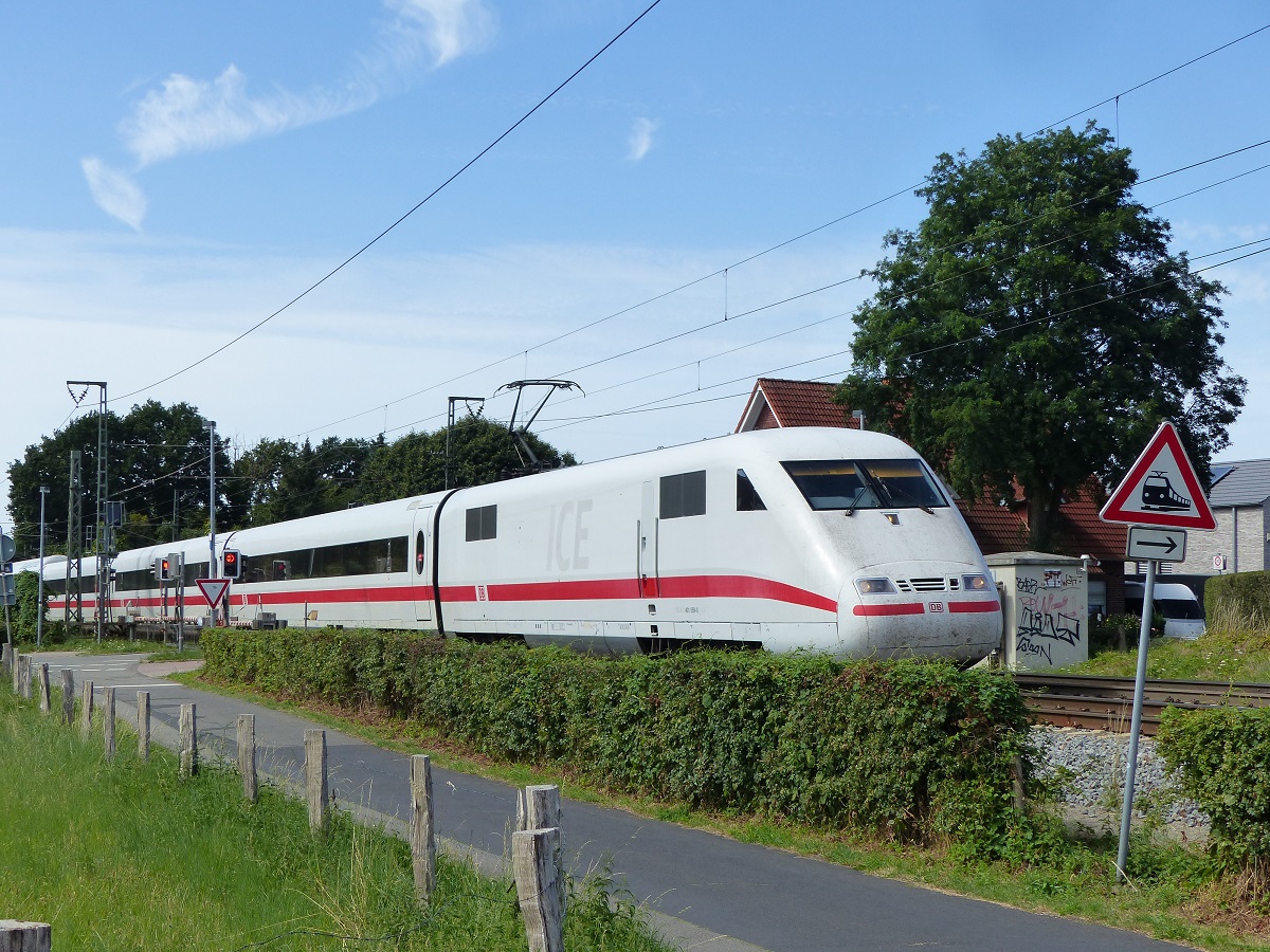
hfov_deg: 31.7
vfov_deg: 24.0
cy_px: 476
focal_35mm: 61
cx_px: 635
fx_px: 2238
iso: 160
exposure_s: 1/1000
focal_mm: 10.9
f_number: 4
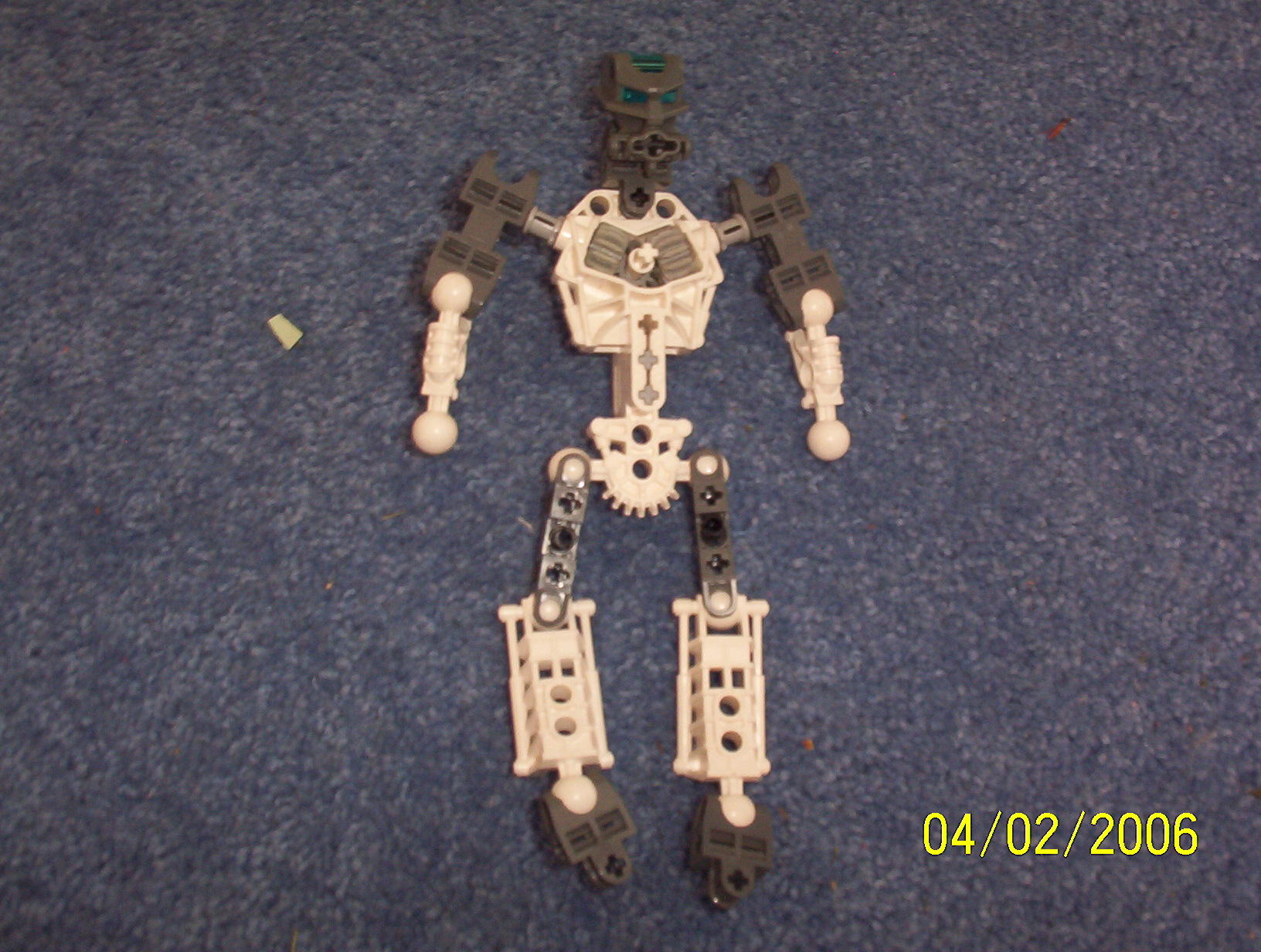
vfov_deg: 37.0
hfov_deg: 47.8
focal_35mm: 39
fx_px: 1424
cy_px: 476
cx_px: 630
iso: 140
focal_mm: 6
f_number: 4.5
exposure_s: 1/30
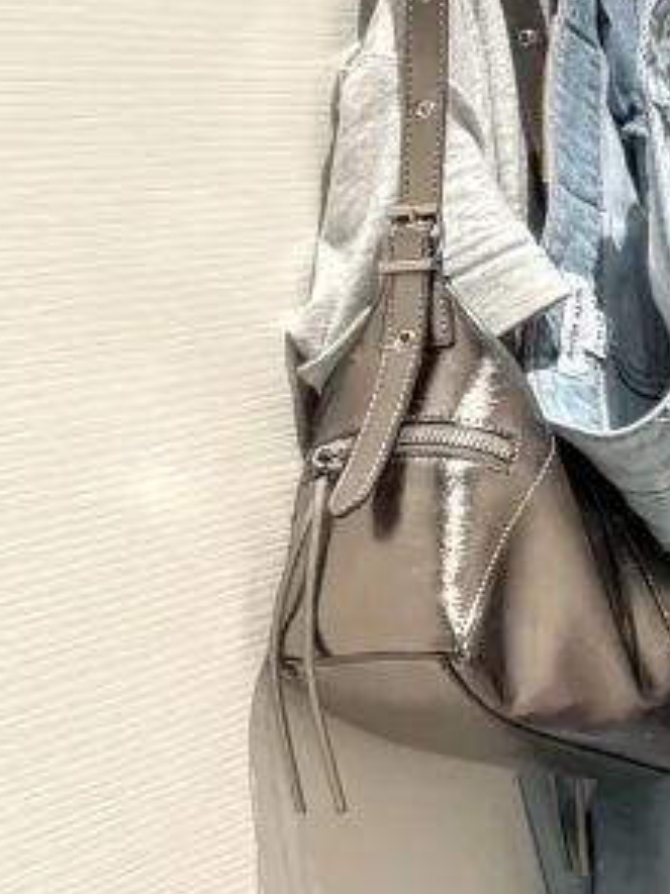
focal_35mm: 127
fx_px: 3280
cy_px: 706
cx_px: 1613
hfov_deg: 10.1
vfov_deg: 15.4
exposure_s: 1/60
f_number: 1.6
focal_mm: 5.96
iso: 250
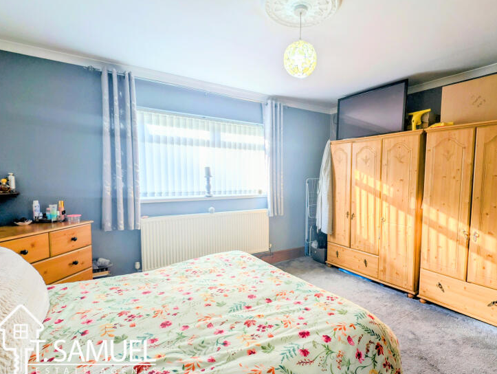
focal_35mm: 17
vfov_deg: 74.8
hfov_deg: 90.3
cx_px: 287
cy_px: 198
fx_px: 244
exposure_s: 1/171
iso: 36
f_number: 1.95
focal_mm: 2.23
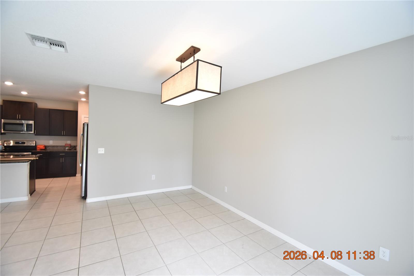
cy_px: 138
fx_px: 172
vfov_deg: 77.3
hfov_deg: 100.4
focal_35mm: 15
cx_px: 207
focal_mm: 10
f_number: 3.5
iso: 800
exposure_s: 1/125
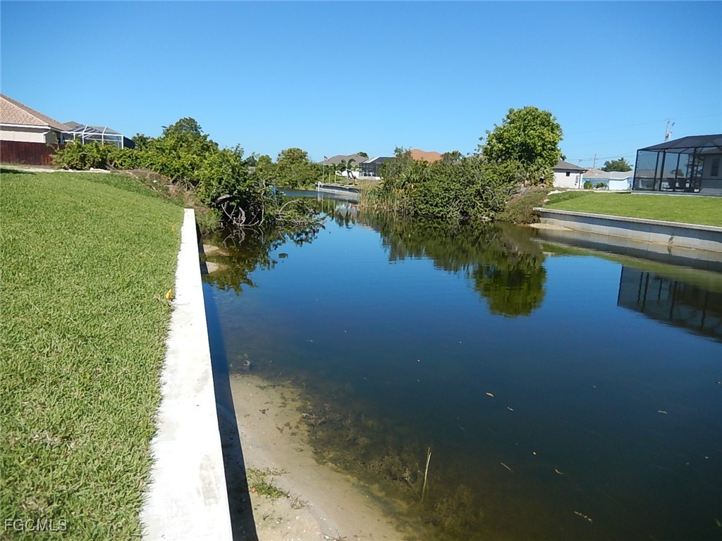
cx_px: 361
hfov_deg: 69.4
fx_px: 521
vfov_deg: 54.9
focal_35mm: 25
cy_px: 270
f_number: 6.8
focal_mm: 4.5
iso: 125
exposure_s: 1/400
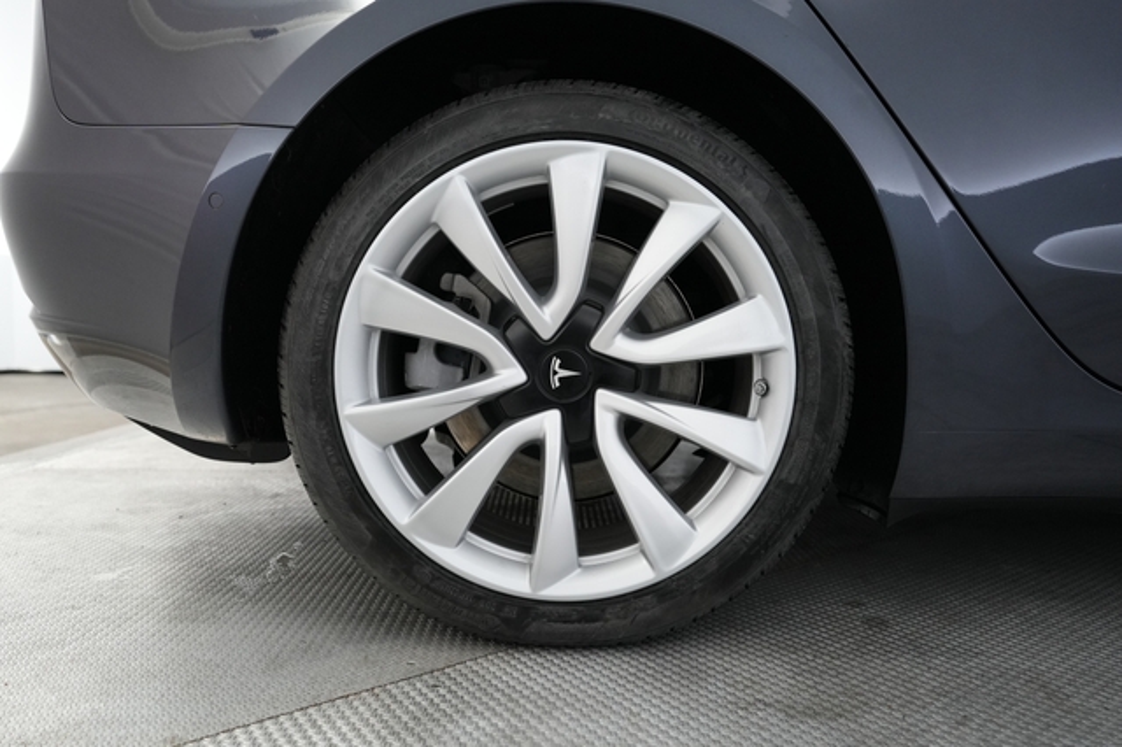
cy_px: 374
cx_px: 561
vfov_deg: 53.1
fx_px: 748
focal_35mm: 24
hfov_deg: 73.8
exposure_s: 1/160
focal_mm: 24
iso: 2500
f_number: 2.8
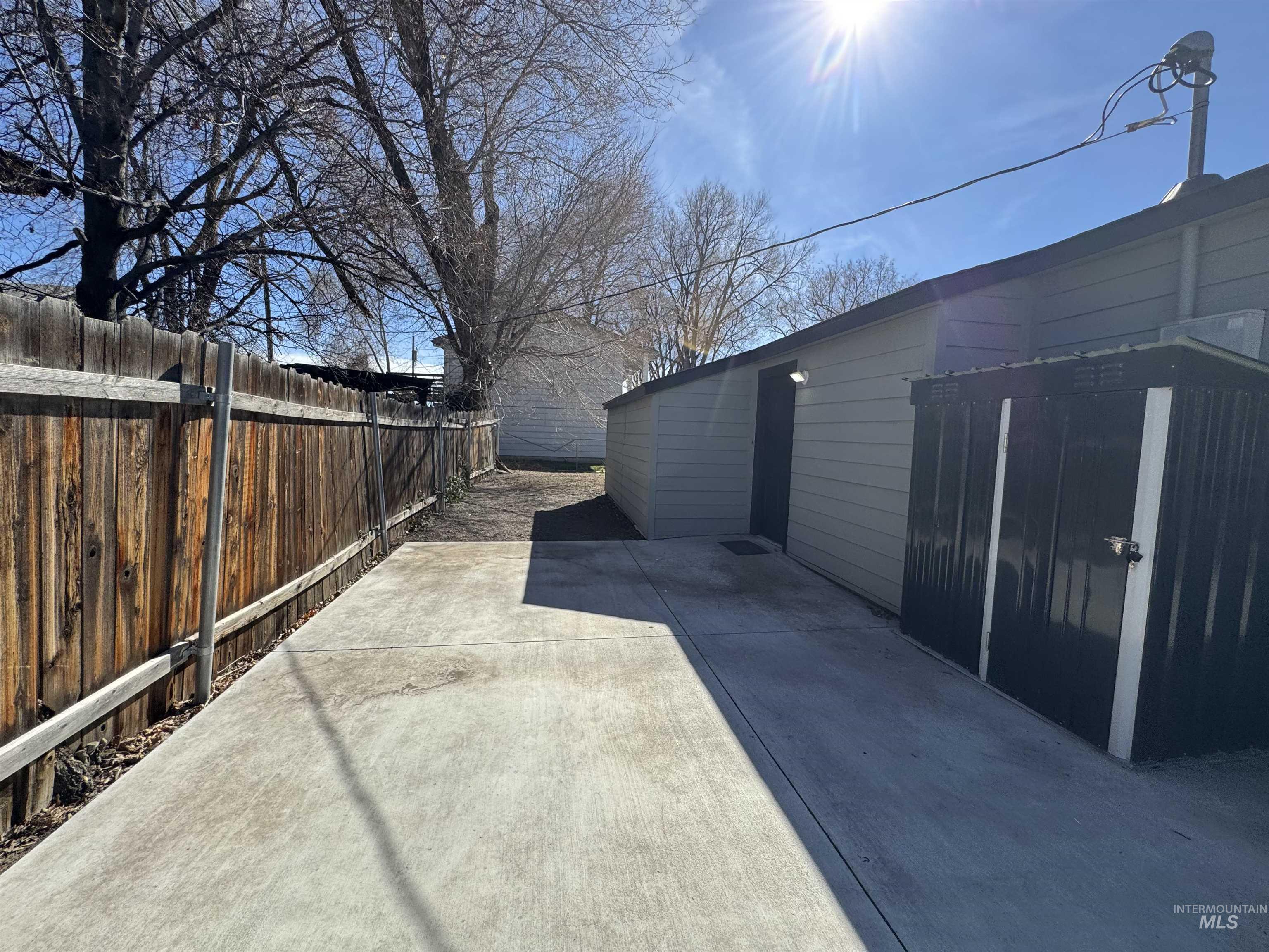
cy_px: 476
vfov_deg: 85.7
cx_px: 634
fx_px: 513
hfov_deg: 102.1
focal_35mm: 14
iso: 50
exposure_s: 1/1143
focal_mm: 2.22
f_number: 2.2
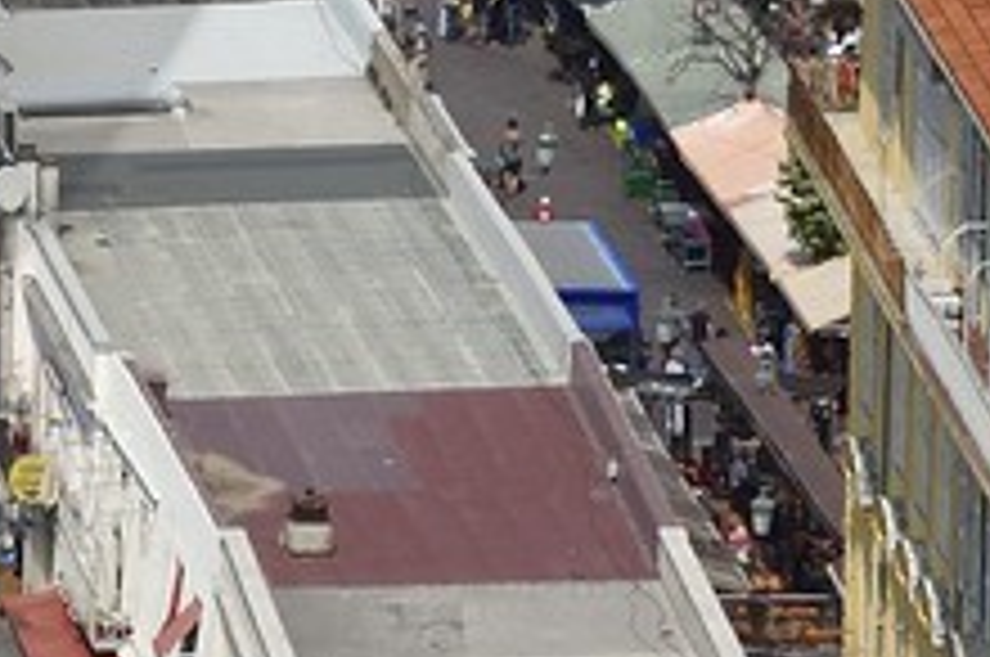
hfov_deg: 4.0
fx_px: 14004
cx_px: -1426
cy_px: -945
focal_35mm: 510
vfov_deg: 2.7
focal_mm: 70
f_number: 16
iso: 200
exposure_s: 1/250
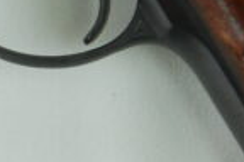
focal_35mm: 299
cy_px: 51
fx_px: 2026
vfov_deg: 4.6
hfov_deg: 6.9
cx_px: 61
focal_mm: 36
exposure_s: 1/30
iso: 400
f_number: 5.3
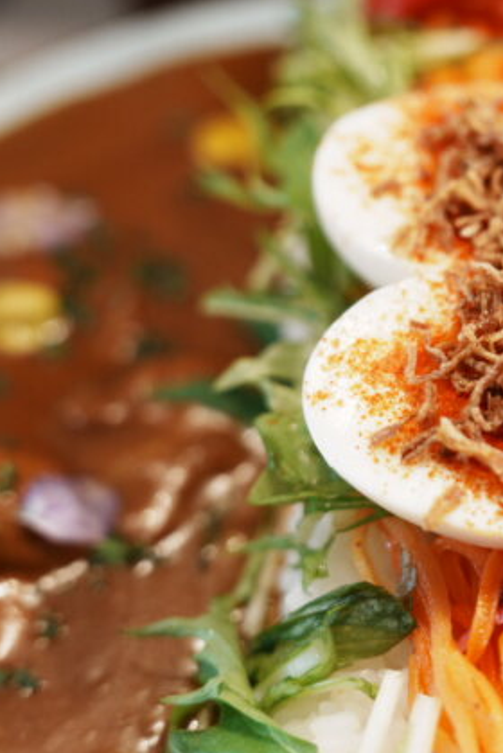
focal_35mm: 68
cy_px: 297
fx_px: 1423
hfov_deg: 19.3
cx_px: 548
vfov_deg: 29.6
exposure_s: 1/40
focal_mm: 37
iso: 640
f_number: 2.8
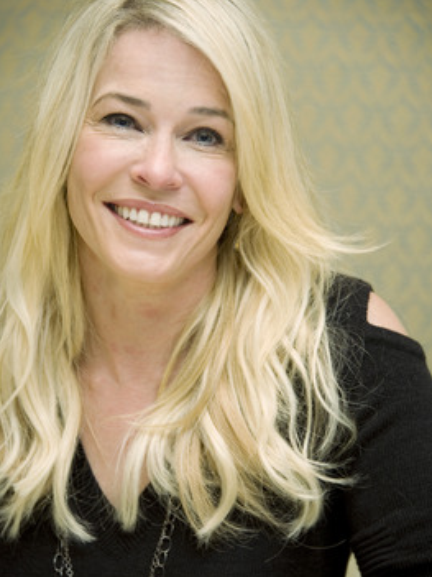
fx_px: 3097
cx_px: 215
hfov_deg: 8.0
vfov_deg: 10.6
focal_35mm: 186
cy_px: 270
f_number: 5.6
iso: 500
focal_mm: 170
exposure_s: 1/60
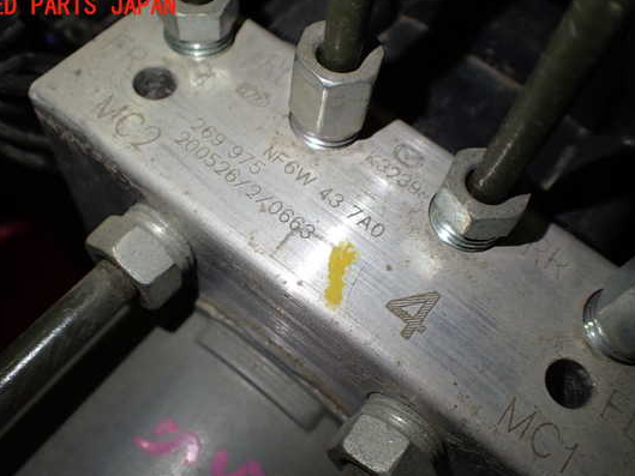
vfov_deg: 41.8
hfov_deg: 53.9
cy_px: 261
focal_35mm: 34
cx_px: 318
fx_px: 624
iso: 160
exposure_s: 1/125
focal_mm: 5.4
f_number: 2.3
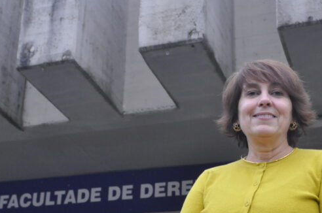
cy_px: 155
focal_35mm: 75
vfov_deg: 18.0
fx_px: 670
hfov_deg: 27.0
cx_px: 142
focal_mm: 32
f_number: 7.1
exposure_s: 1/50
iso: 1600
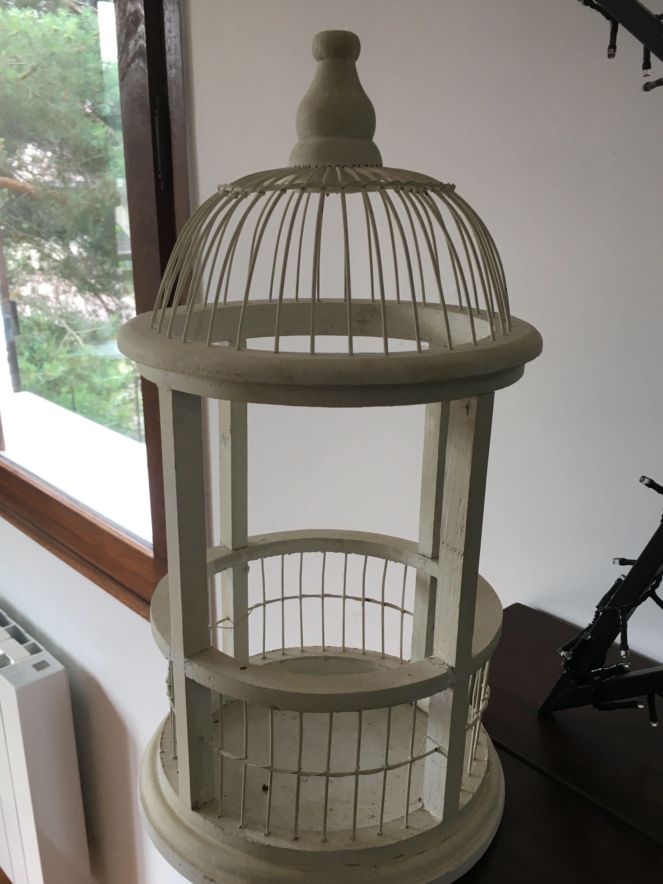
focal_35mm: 32
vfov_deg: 56.8
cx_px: 320
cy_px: 473
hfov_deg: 44.2
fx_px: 817
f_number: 2.2
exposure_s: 1/33
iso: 40
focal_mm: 4.15
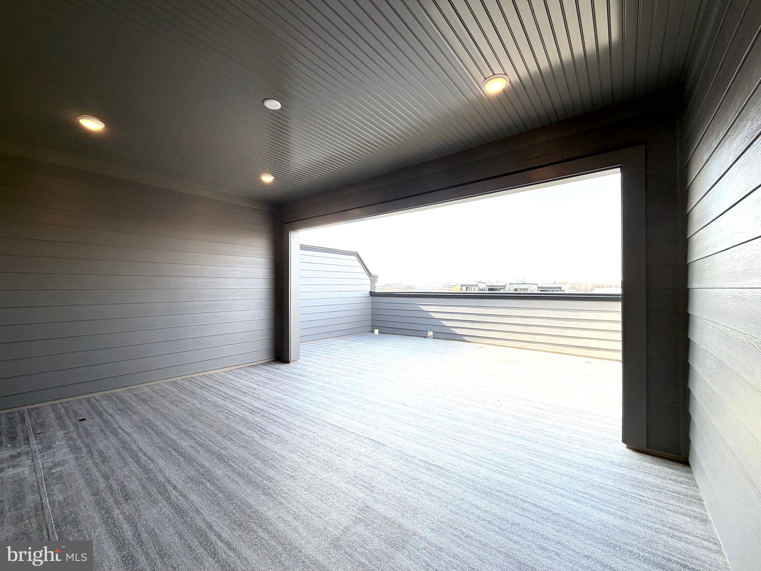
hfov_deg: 102.1
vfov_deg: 85.7
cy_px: 286
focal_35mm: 14
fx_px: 308
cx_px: 380
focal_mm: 2.22
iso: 20
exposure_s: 1/120
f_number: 2.2
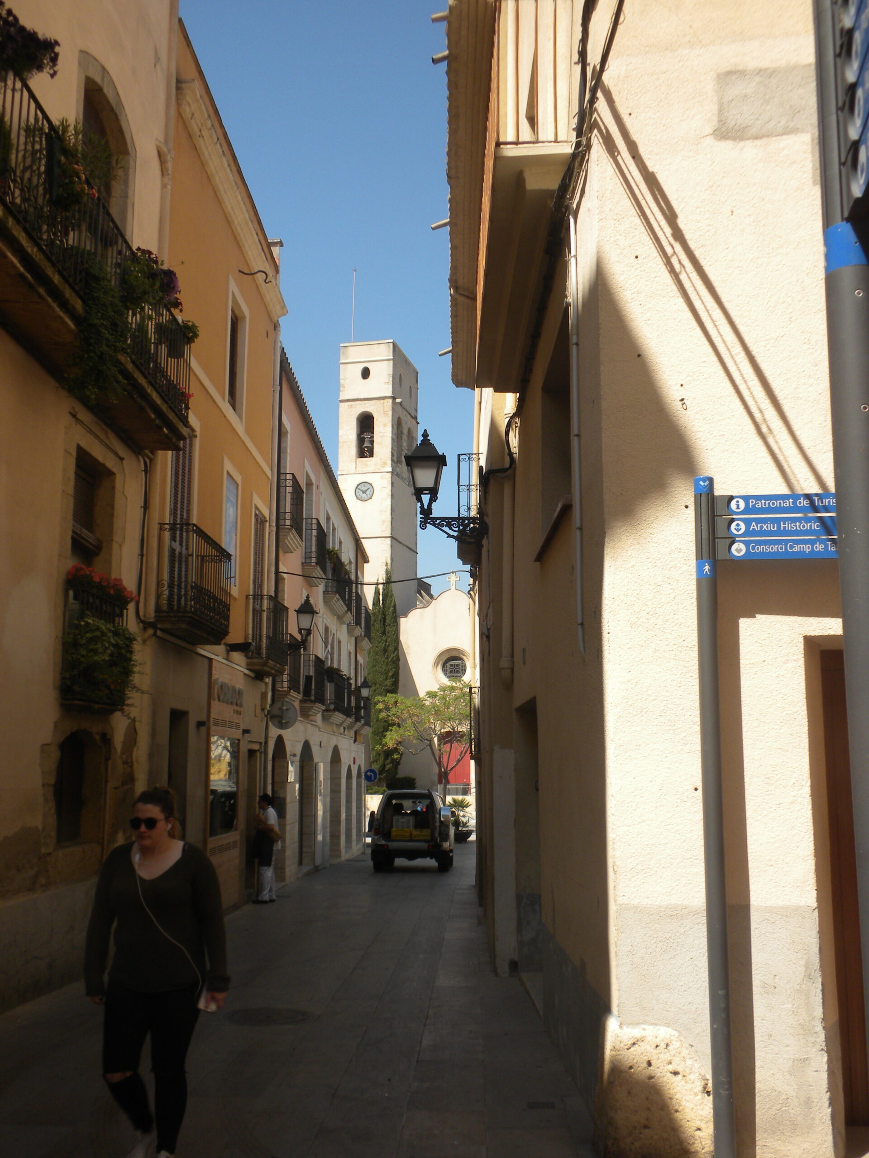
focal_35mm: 37
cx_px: 434
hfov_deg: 38.7
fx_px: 1238
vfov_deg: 50.1
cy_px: 579
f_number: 10
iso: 64
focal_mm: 6.6
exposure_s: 1/84.5
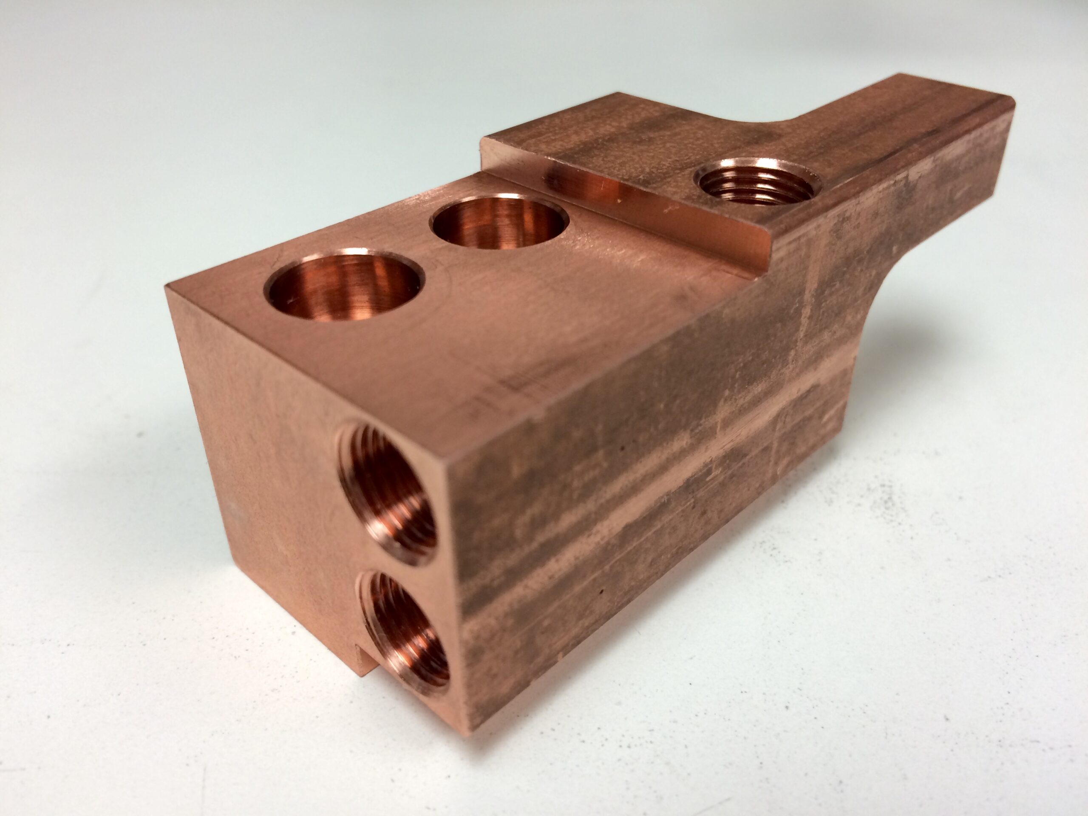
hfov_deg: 61.7
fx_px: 911
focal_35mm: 29
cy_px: 408
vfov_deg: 48.2
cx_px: 544
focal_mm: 4.15
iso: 40
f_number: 2.2
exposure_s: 1/30
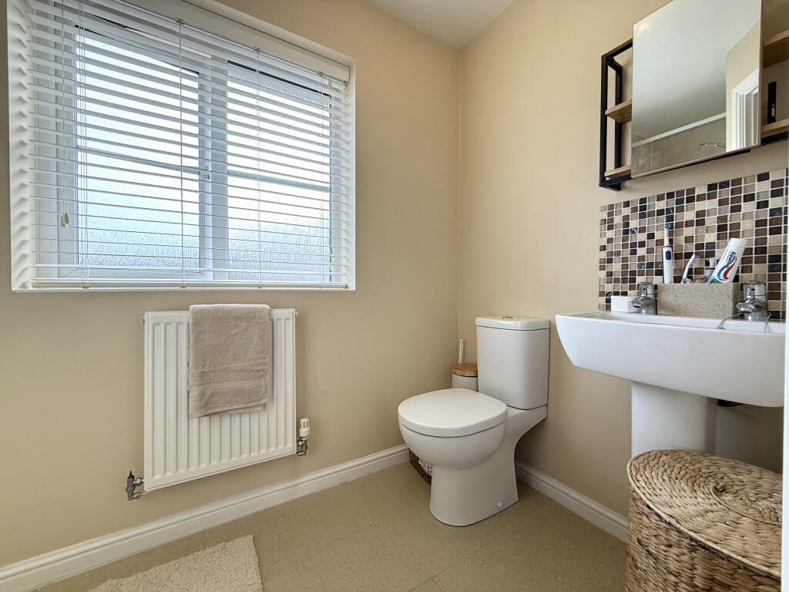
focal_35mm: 14
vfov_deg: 85.7
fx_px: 319
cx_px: 394
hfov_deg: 102.1
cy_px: 296
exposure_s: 1/103
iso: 64
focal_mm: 2.22
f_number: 2.2
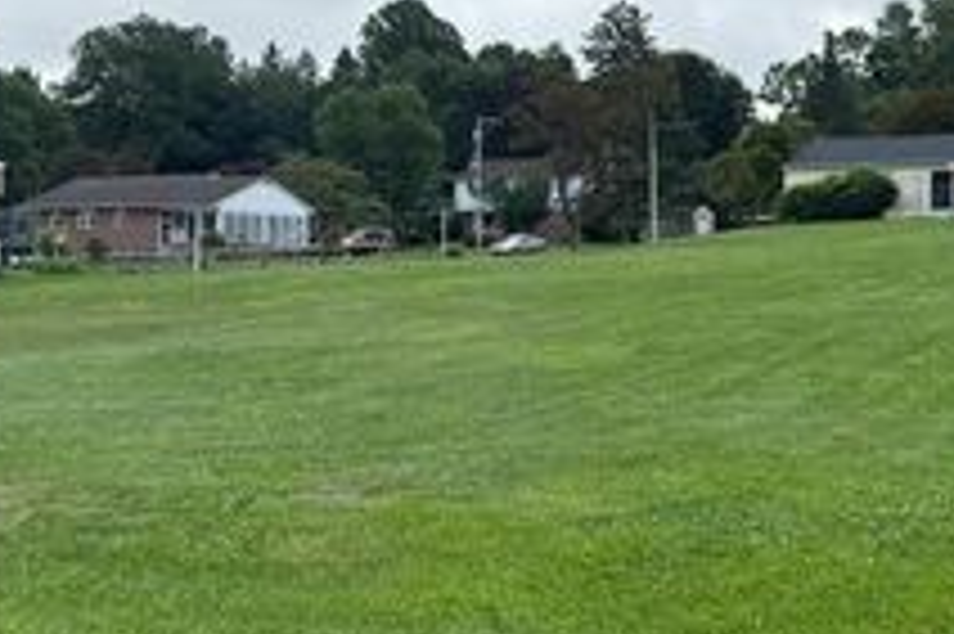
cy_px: 286
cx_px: 626
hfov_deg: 33.7
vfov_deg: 22.9
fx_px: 1562
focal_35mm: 59
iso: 80
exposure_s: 1/2415
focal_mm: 6.76
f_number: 1.78
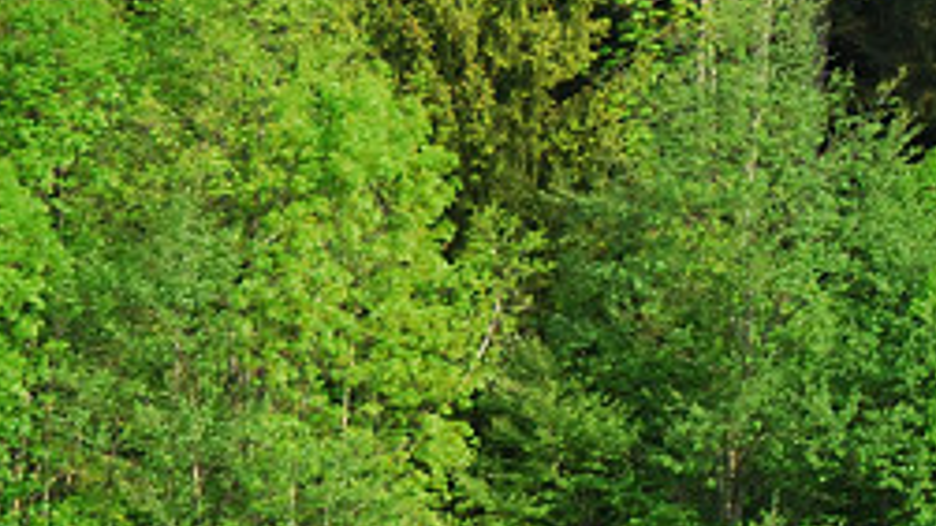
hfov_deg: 7.5
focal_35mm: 273
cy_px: -397
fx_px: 6773
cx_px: 1969
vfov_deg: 4.4
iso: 100
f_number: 6.3
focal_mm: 34
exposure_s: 1/160
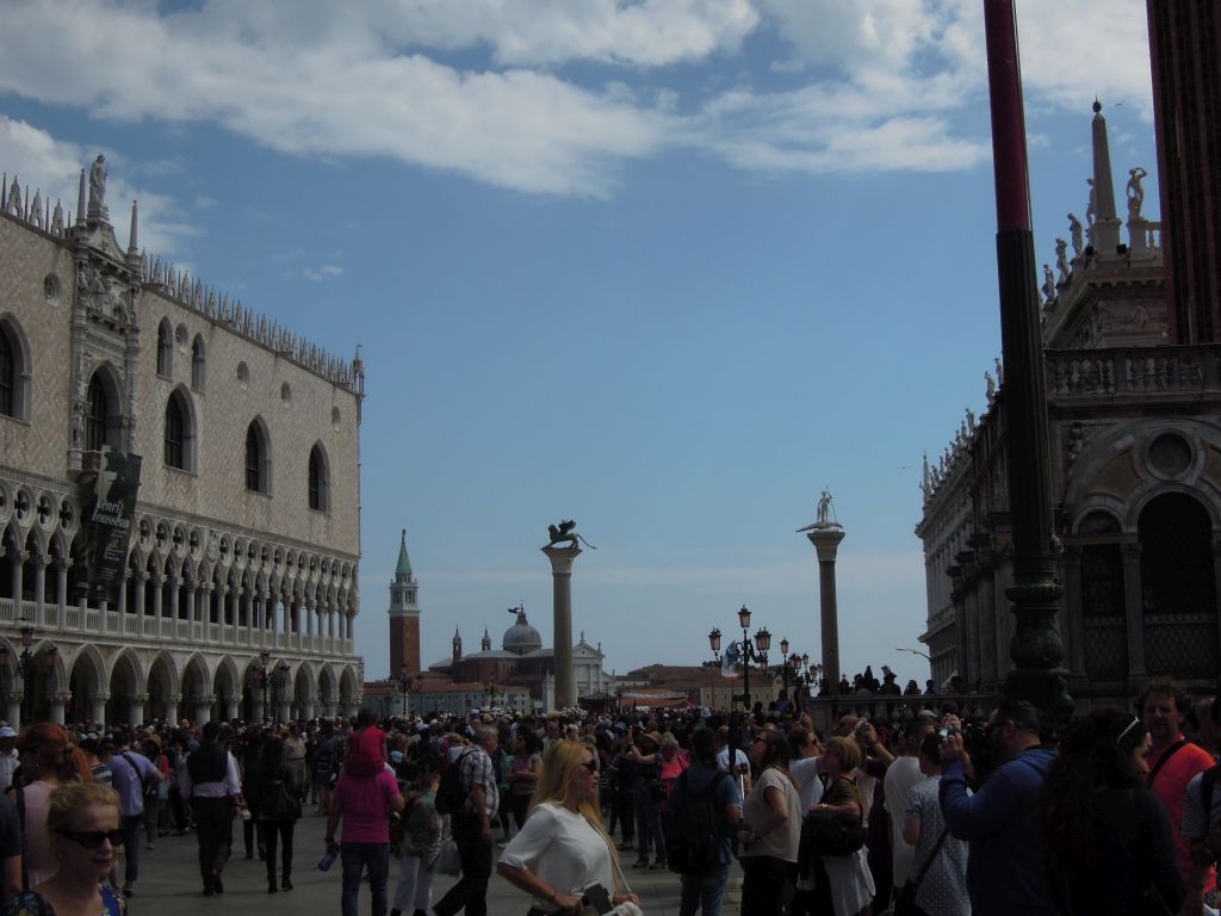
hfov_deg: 38.2
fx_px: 1764
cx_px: 610
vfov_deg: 29.1
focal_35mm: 50
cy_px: 458
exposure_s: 1/1600
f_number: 5.9
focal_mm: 9
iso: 160
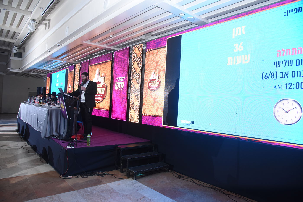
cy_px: 101
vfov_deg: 53.1
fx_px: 202
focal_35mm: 24
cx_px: 152
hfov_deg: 73.8
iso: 3200
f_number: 5
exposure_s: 1/250
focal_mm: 24
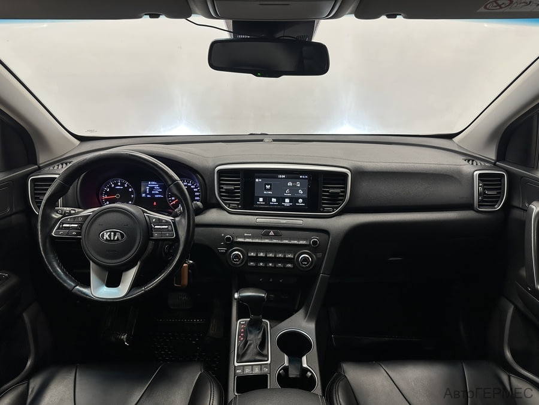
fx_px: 374
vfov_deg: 56.8
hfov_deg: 71.6
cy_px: 202
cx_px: 270
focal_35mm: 24
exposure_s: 1/50
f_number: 1.78
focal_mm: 6.86
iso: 160
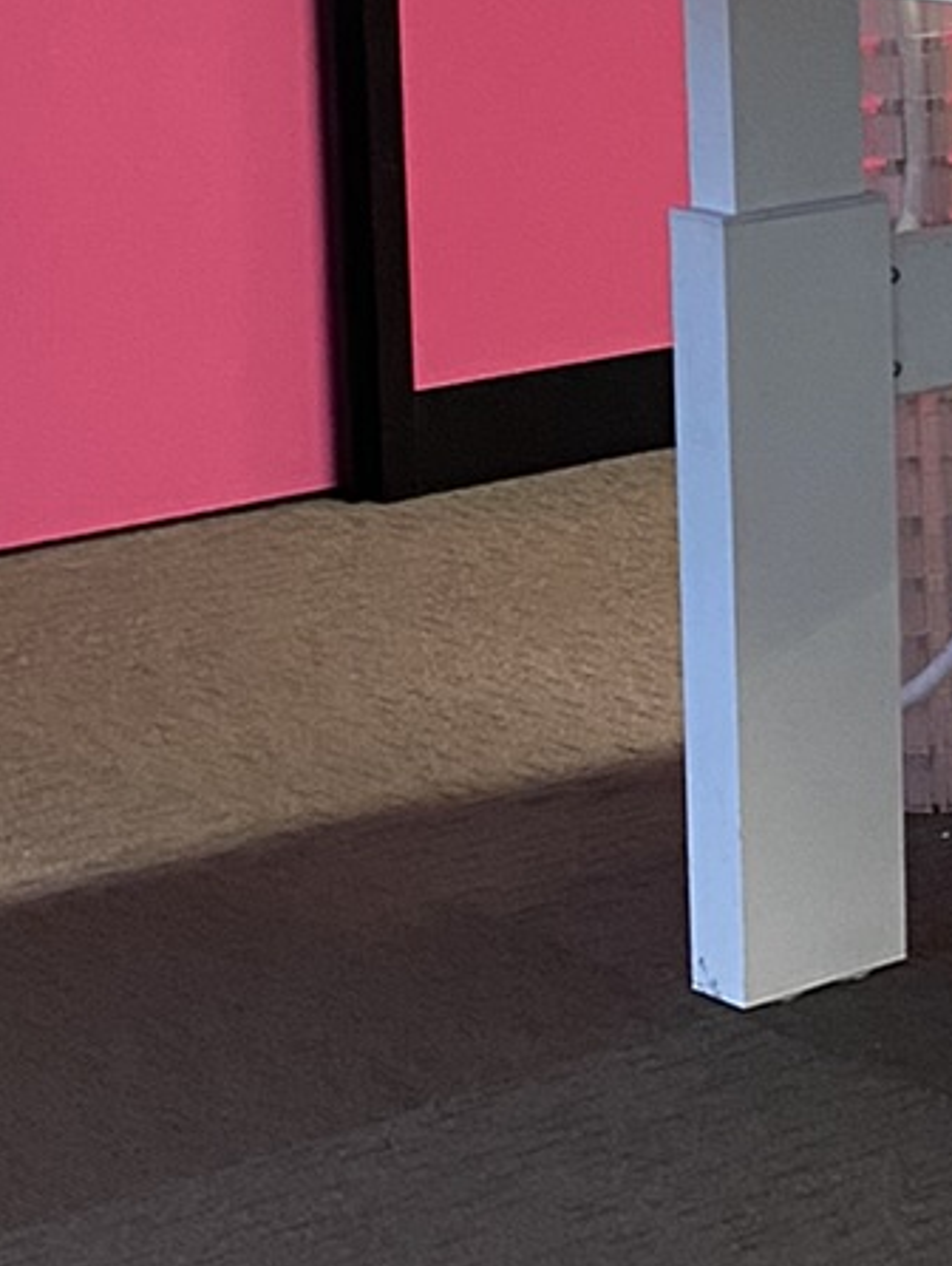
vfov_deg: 16.2
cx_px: 1765
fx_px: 4357
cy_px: 42
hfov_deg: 11.5
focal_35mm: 119
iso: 320
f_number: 1.8
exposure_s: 1/50
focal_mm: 4.25
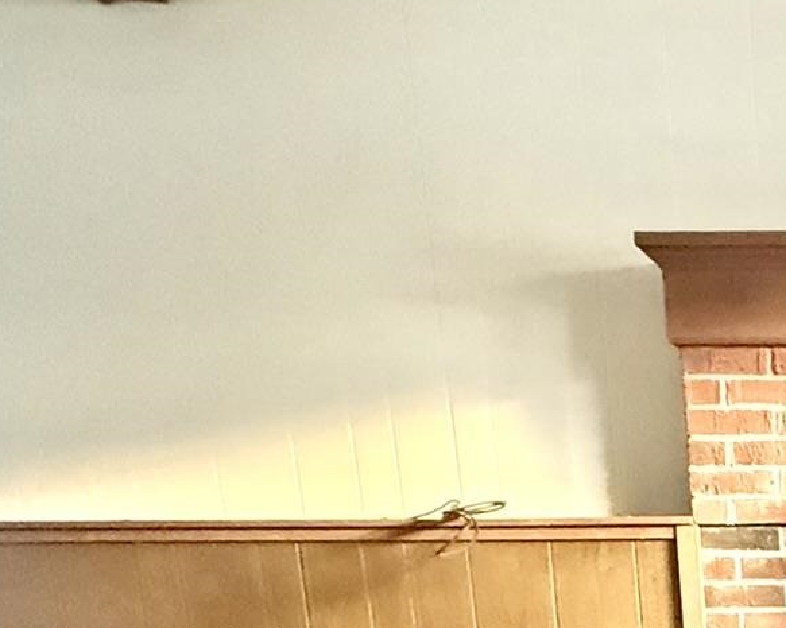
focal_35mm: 48
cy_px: 852
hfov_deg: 29.7
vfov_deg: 26.0
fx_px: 1116
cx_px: 1060
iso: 1600
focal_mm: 2.22
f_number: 2.2
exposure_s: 1/48
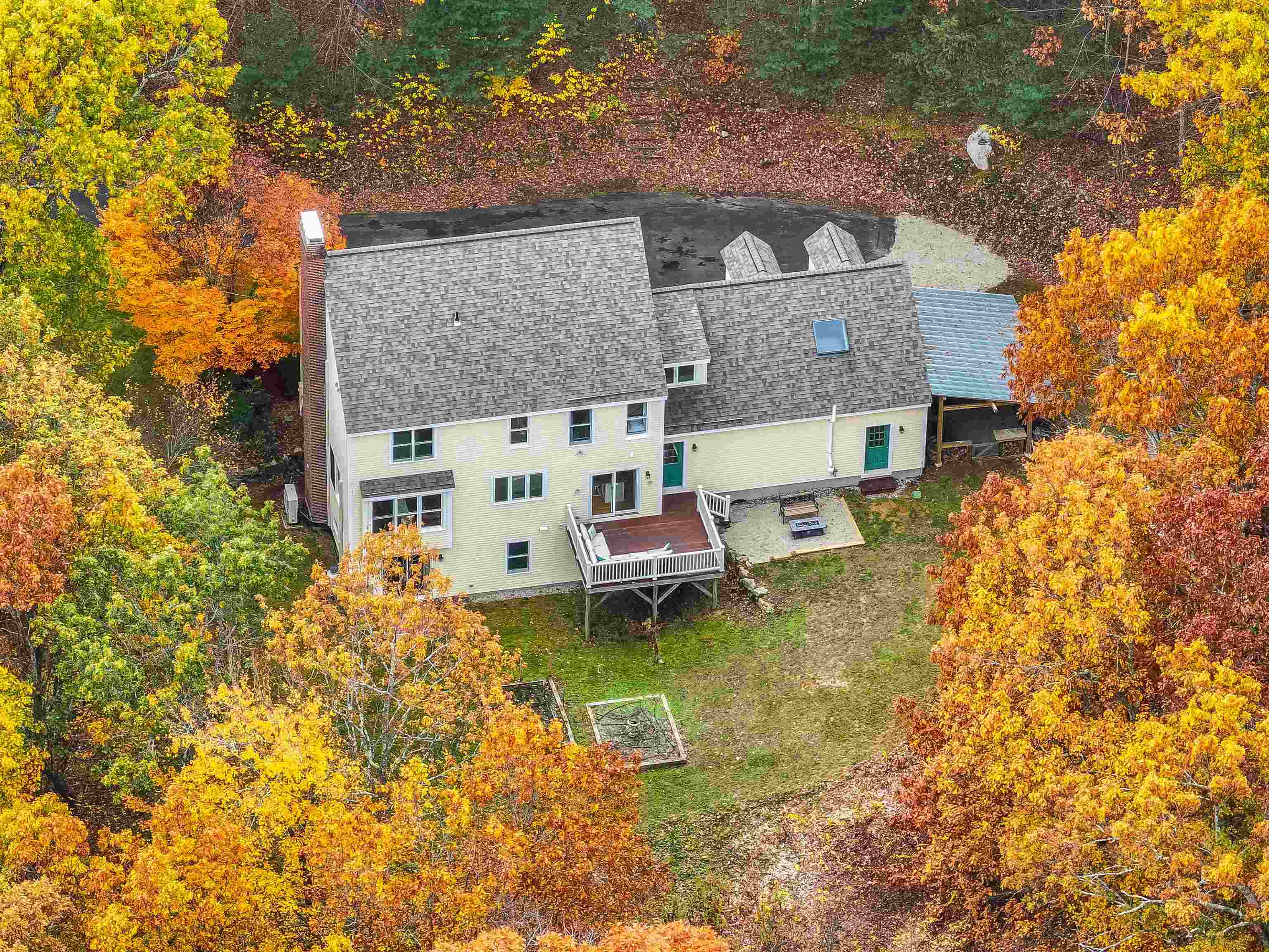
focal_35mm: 166
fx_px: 6085
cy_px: 476
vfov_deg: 8.9
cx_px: 634
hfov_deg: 11.9
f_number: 3.4
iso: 100
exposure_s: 1/120
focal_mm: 30.71
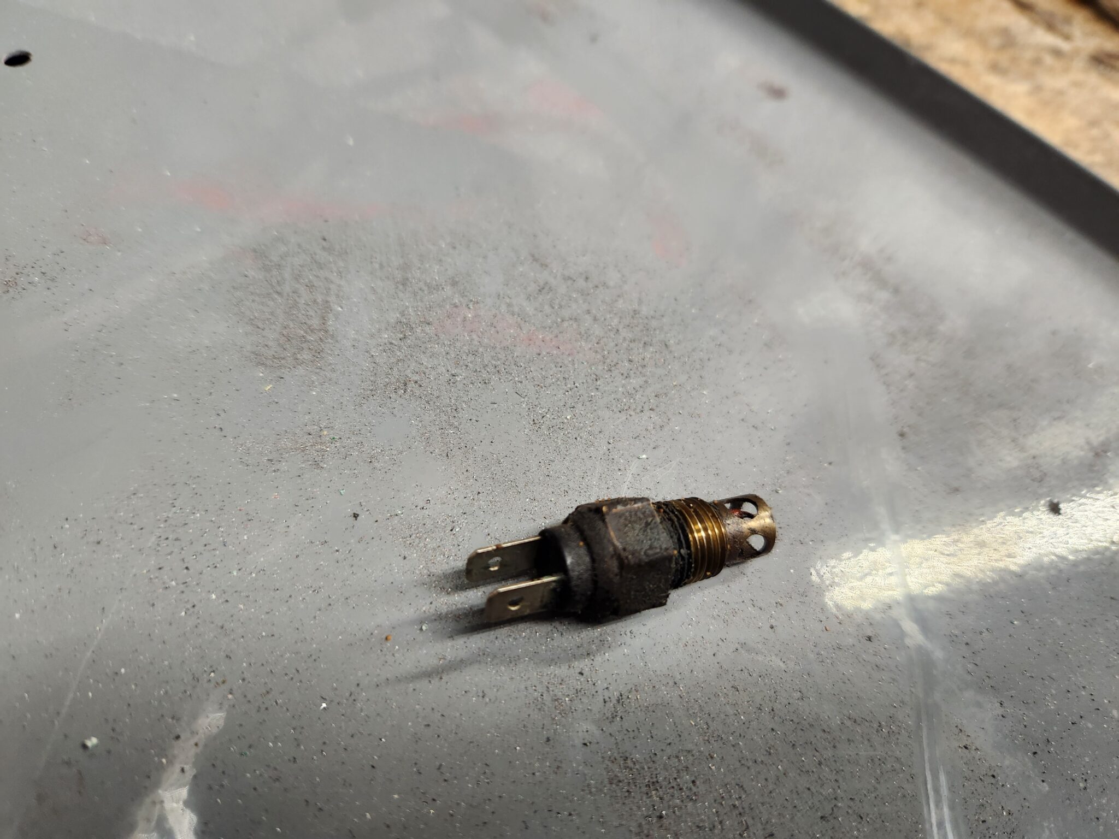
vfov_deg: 58.9
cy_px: 420
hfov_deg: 73.9
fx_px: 744
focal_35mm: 23
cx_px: 560
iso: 125
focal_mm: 5.4
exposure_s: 1/120
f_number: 1.8
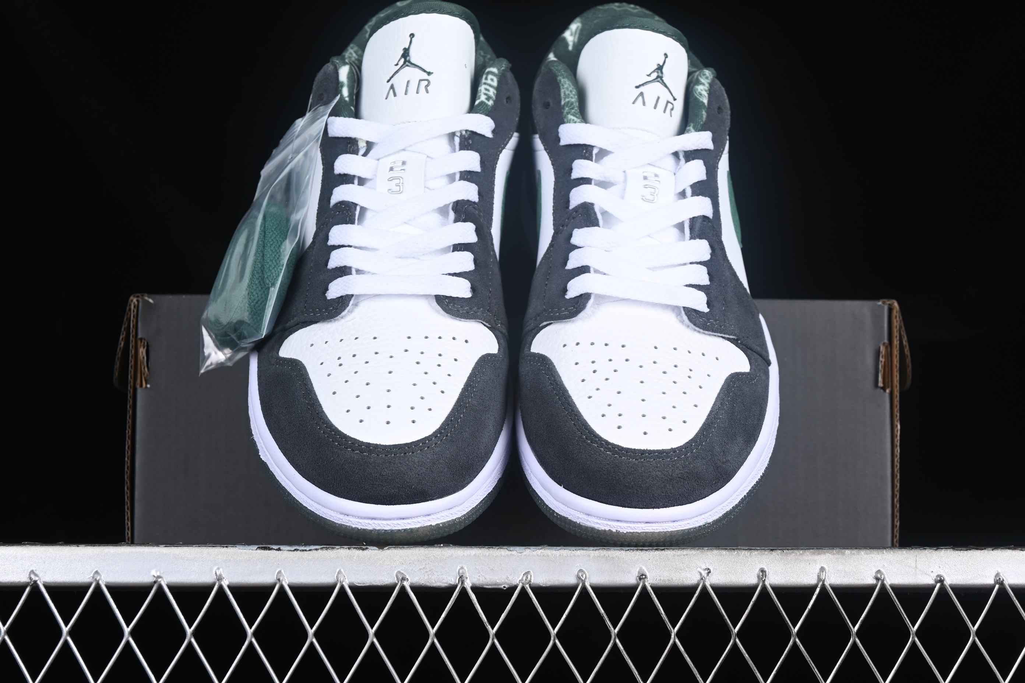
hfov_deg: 27.0
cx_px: 512
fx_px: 2135
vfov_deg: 18.2
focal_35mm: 75
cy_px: 342
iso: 160
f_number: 7.1
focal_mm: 50
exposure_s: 1/80
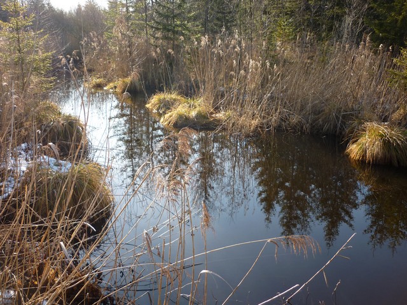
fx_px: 388
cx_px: 204
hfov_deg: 55.4
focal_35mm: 33
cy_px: 152
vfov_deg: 42.9
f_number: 2.8
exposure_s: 1/200
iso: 80
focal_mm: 5.5
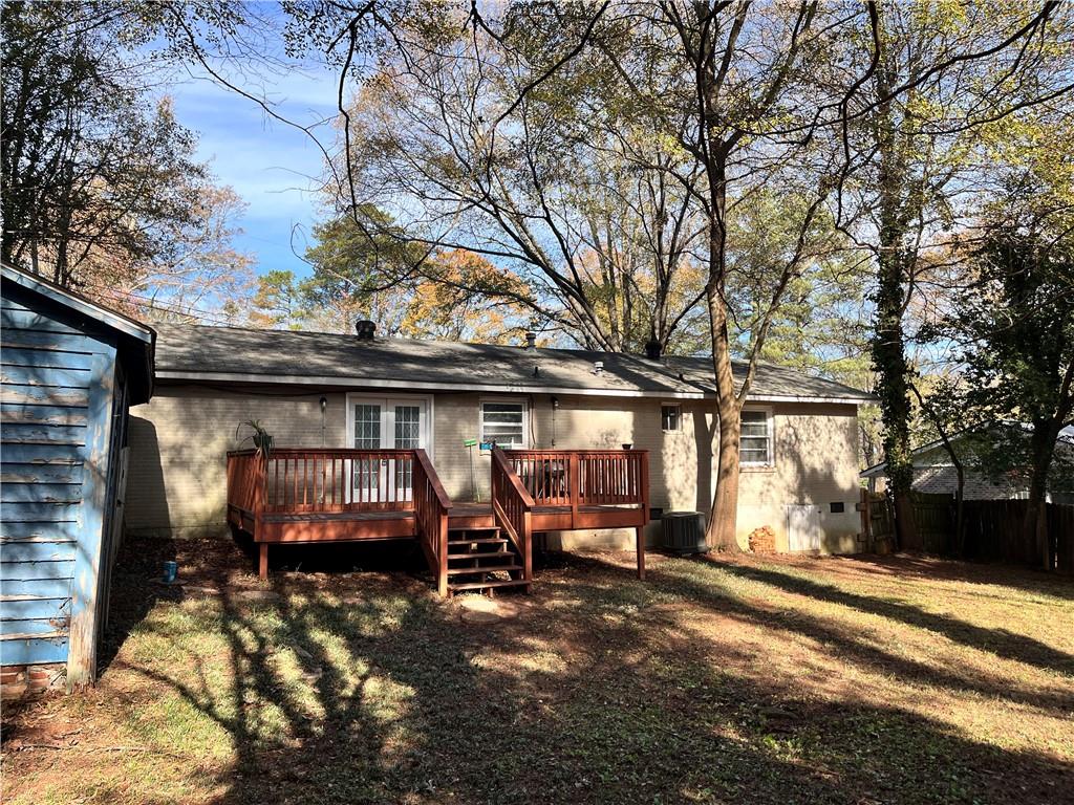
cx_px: 537
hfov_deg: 67.3
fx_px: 807
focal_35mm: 26
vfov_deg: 53.1
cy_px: 402
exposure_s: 1/1075
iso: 50
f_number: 1.6
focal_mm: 5.1
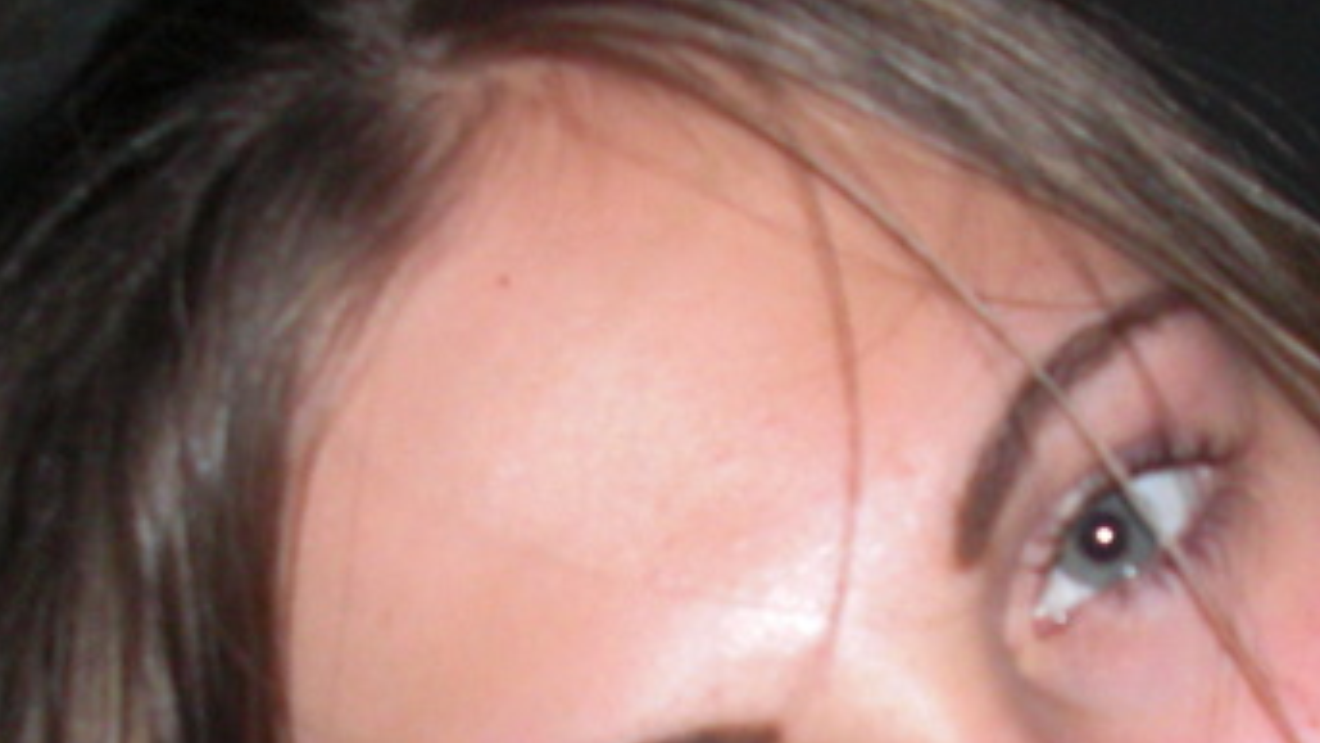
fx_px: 4095
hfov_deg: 18.2
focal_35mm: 117
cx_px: 901
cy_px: 1005
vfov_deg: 10.1
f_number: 2.8
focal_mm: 6.3
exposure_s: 1/60
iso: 200
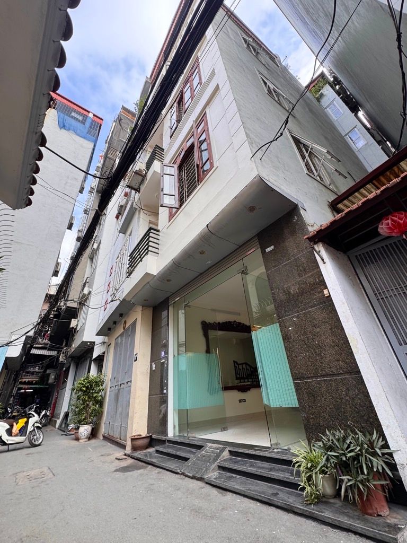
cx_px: 204
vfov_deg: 102.1
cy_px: 272
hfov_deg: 85.7
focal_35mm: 14
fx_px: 219
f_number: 2.2
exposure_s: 1/177
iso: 40
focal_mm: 2.22
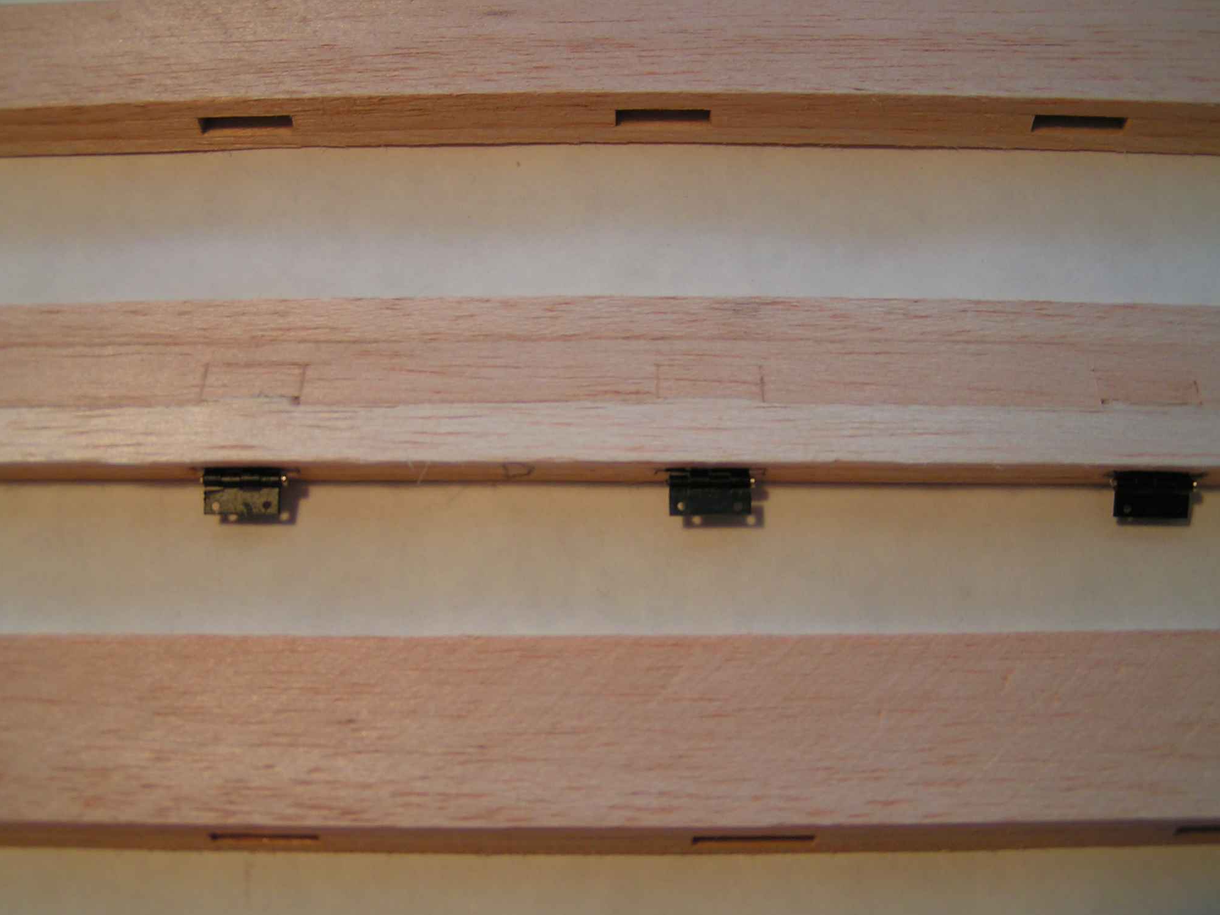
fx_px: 1375
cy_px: 469
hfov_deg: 47.9
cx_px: 615
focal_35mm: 39
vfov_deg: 36.8
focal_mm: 5.8
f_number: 2.8
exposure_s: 1/40
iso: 50
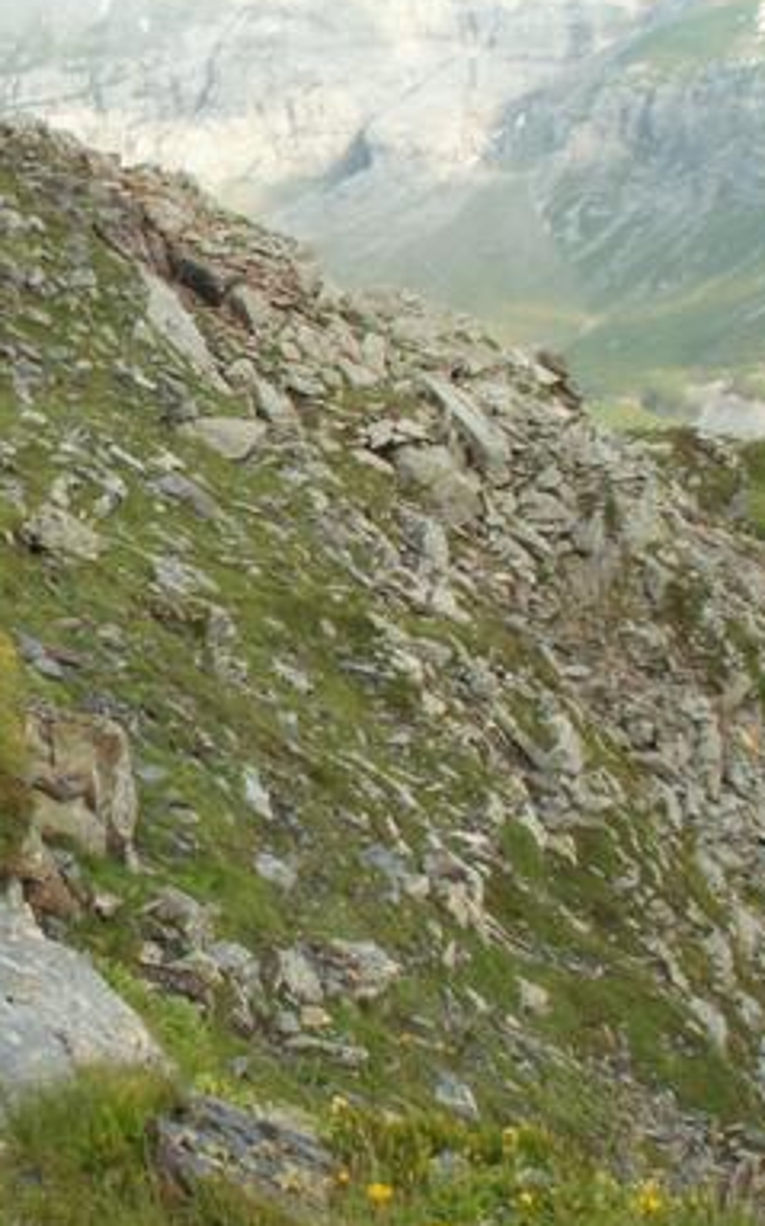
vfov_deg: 32.9
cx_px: -112
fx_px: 2071
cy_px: 519
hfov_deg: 19.9
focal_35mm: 62
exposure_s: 1/40
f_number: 7.1
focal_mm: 5.86
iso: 50
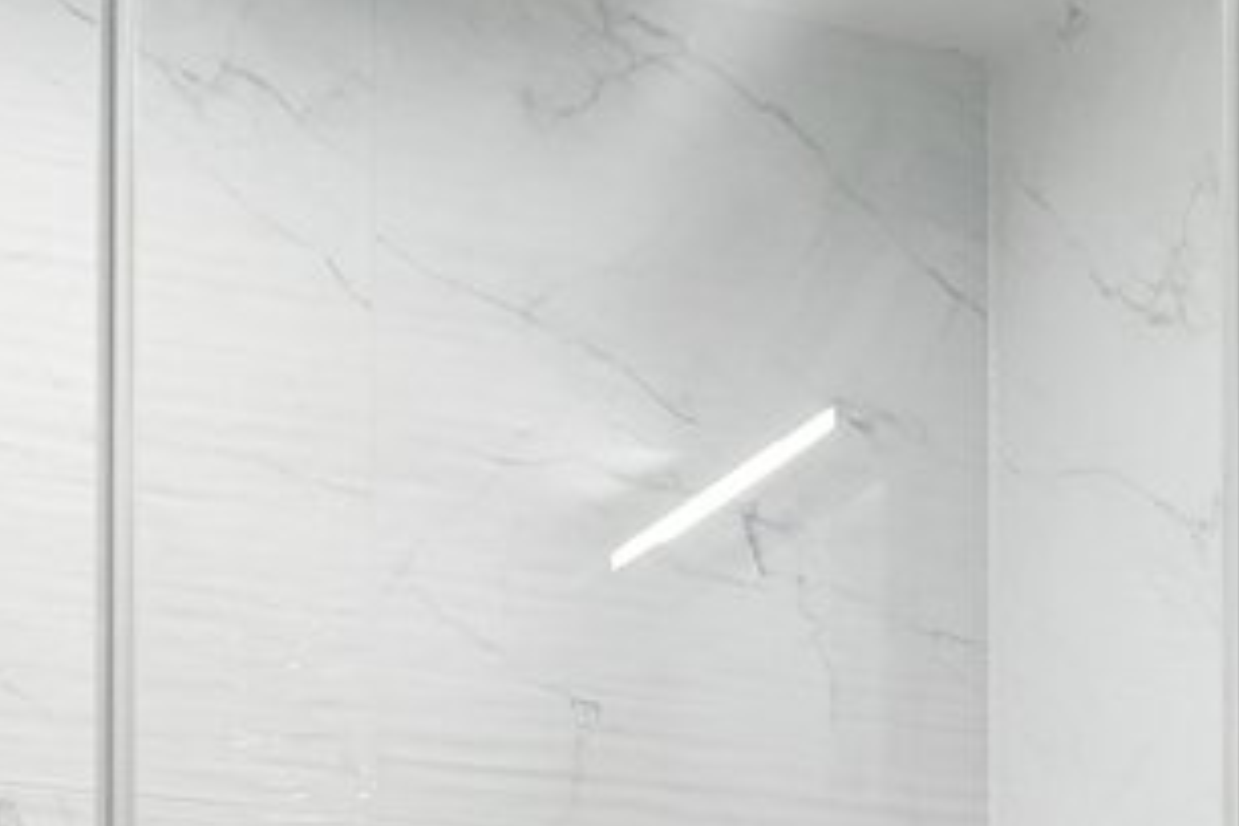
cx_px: 1705
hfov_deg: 17.6
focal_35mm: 107
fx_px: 3682
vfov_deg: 11.6
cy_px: 1618
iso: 400
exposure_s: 1/10
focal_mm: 16
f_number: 8
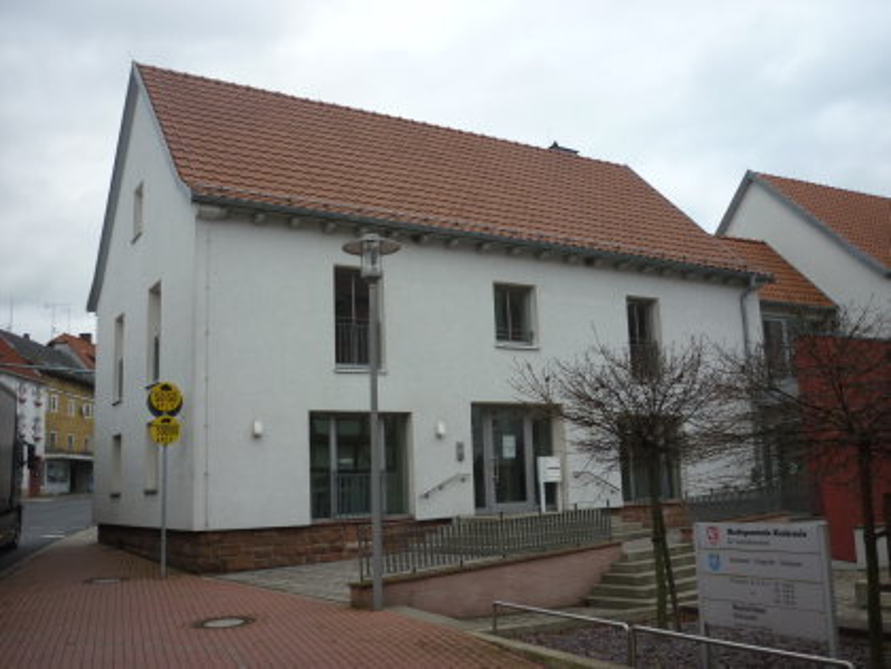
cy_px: 334
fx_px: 849
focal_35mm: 33
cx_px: 446
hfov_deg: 55.4
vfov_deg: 42.9
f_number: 2.8
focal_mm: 5.5
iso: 80
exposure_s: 1/60
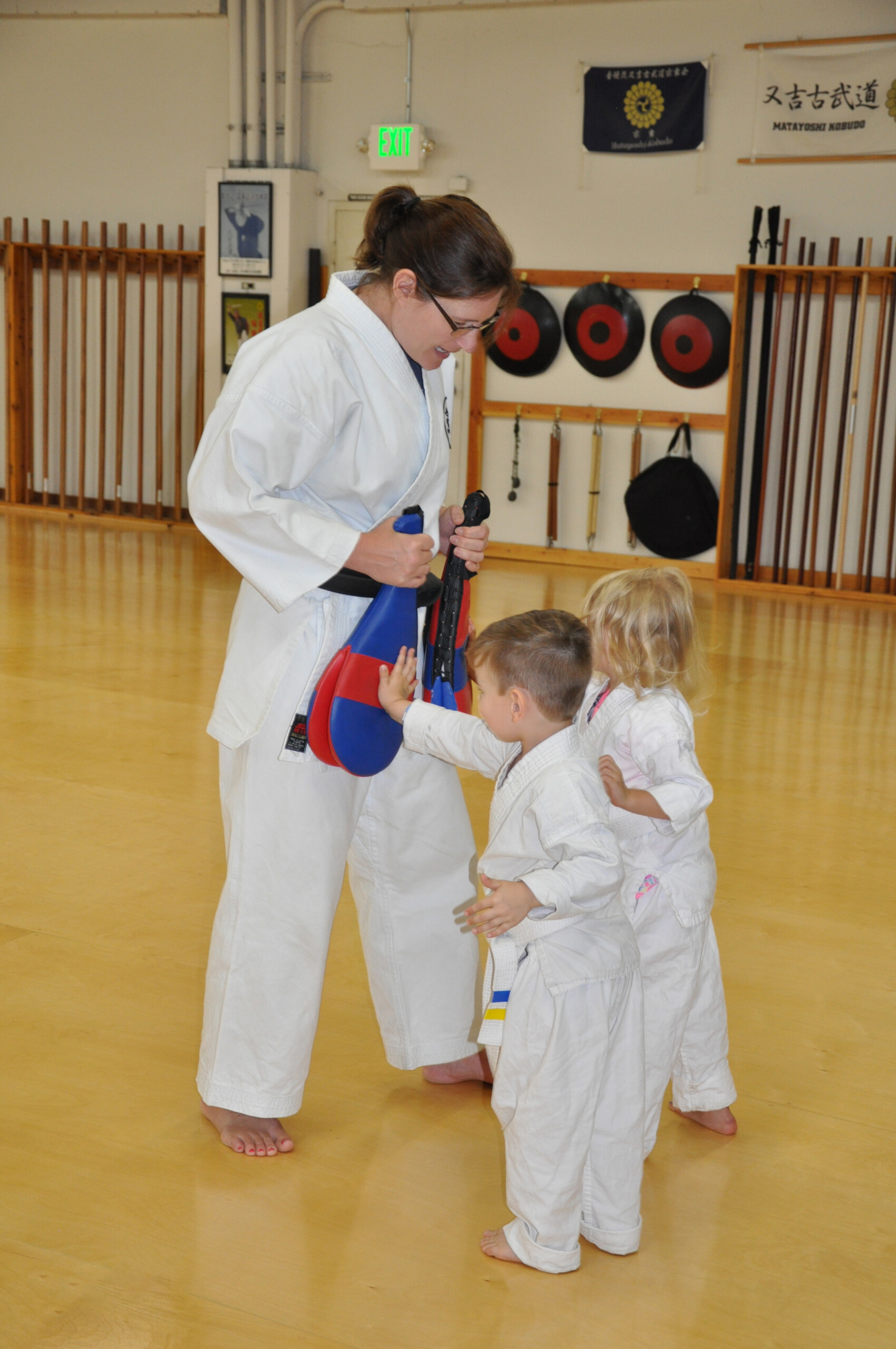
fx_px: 2134
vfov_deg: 35.1
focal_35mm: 57
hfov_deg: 23.7
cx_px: 448
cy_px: 674
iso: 800
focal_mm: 38
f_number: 4.5
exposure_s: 1/60
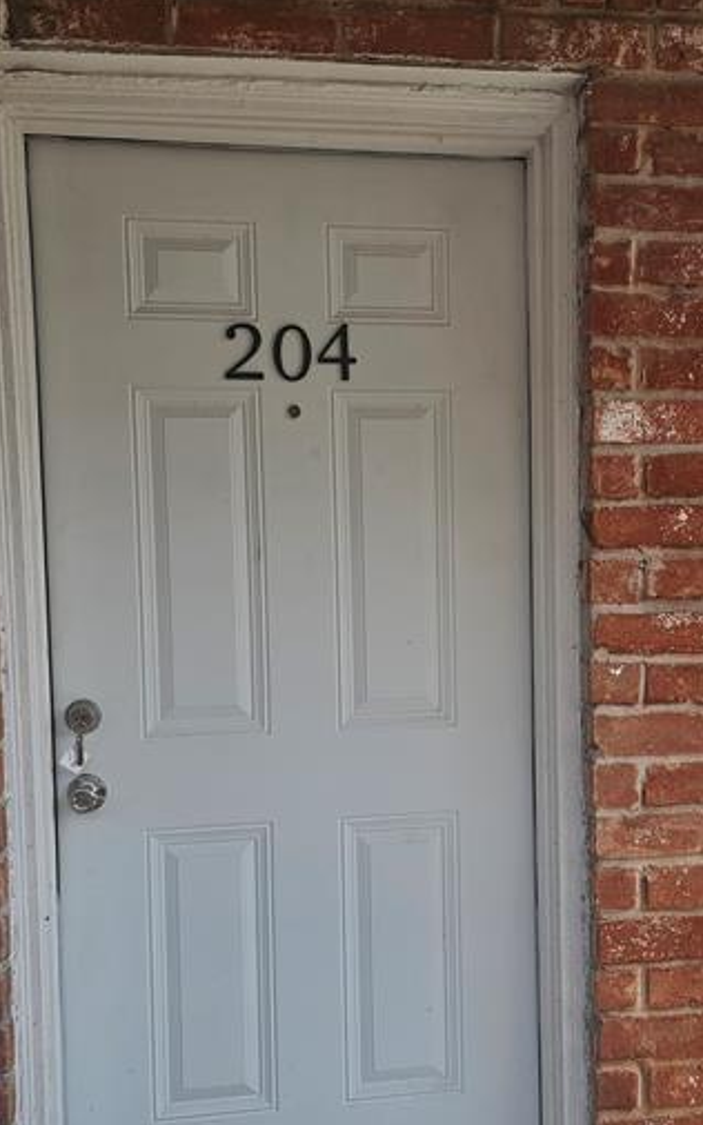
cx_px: 461
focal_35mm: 37
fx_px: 1135
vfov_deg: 52.7
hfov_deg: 34.1
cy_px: 596
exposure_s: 1/207
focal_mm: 6.3
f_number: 1.7
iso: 10
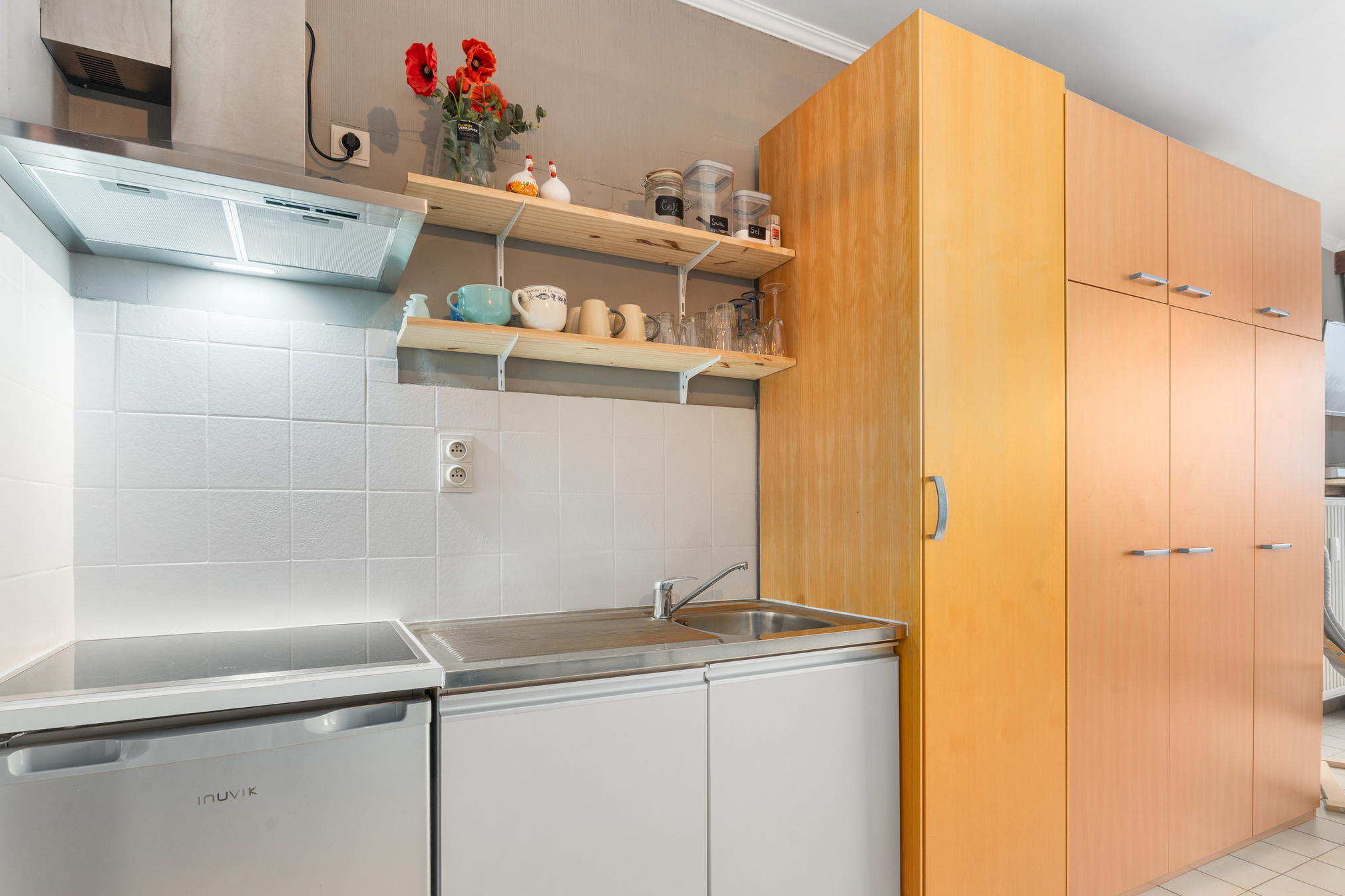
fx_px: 710
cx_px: 670
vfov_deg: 64.1
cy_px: 524
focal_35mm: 19
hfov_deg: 86.9
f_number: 11
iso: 200
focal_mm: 16
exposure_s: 1/30
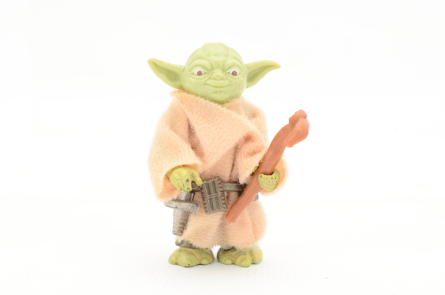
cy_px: 148
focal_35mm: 82
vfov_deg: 16.5
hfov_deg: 24.7
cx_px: 222
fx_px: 1018
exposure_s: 1/60
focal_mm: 55
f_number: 11
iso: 320
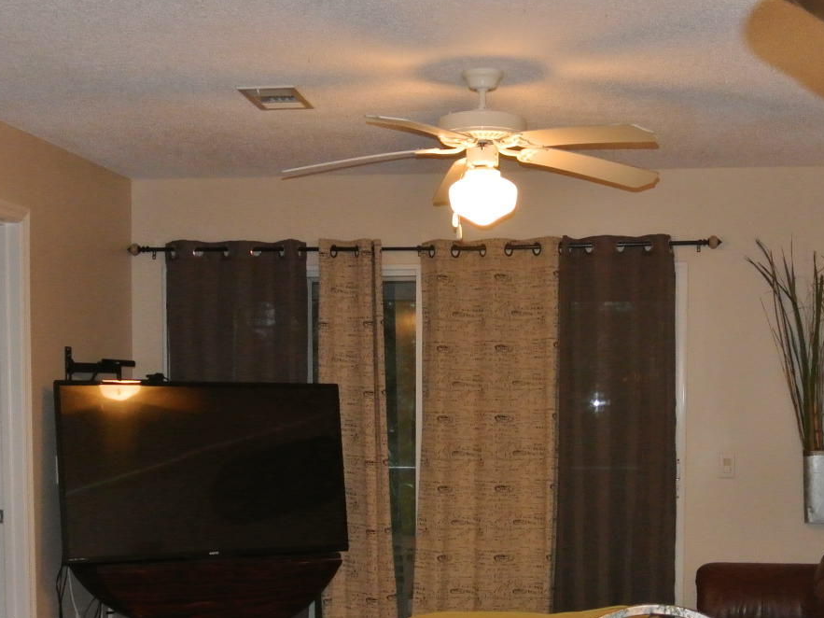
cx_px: 448
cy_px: 503
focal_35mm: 57
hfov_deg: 33.8
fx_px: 1357
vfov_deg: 25.2
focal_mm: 10
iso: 800
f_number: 3.5
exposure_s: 1/60
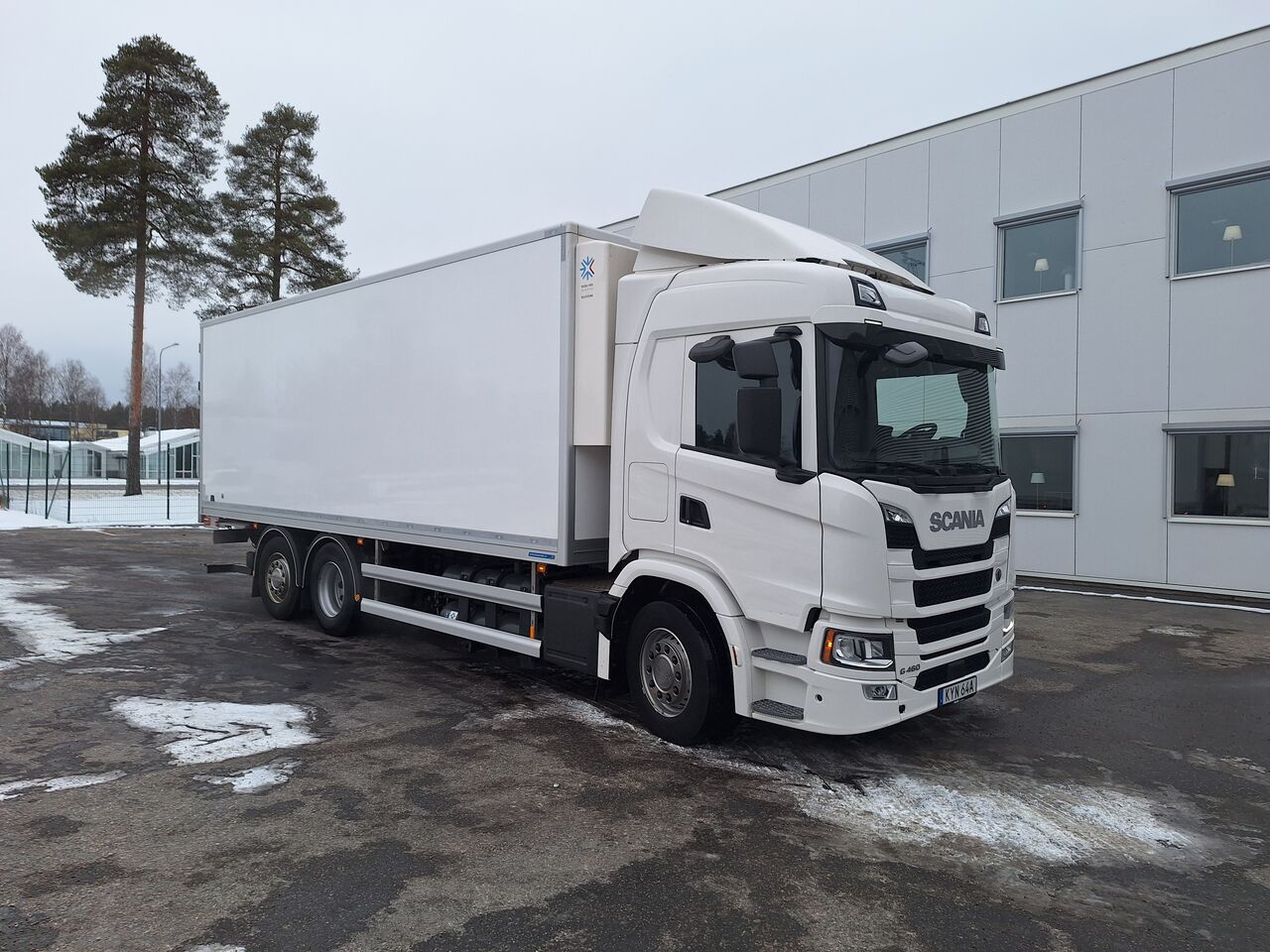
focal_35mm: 23
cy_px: 476
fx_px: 844
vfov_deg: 58.9
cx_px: 635
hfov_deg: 73.9
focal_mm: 5.54
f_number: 1.8
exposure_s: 1/824
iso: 40
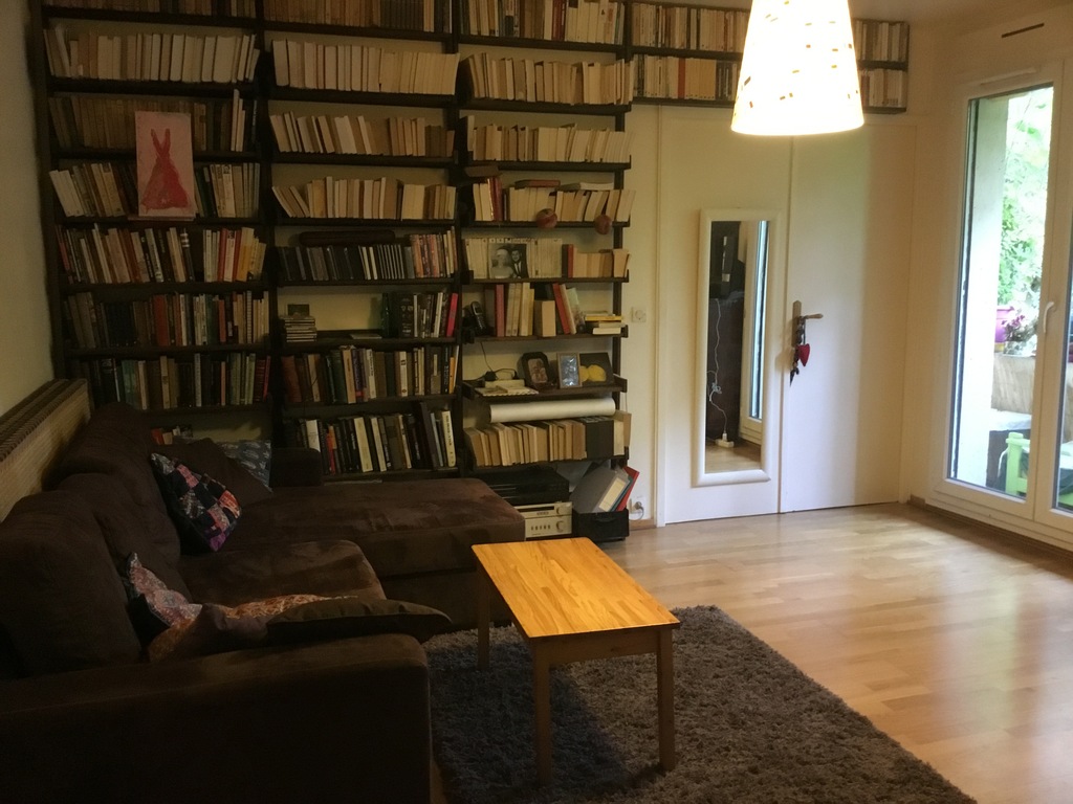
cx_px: 536
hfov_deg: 58.4
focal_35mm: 31
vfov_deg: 45.4
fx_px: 961
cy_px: 402
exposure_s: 1/17
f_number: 2.4
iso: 400
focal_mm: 3.3
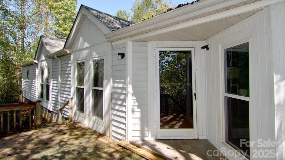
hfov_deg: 89.6
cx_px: 142
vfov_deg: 58.2
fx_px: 144
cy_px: 70
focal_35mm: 19
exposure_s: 1/250
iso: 100
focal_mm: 12
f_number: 6.3
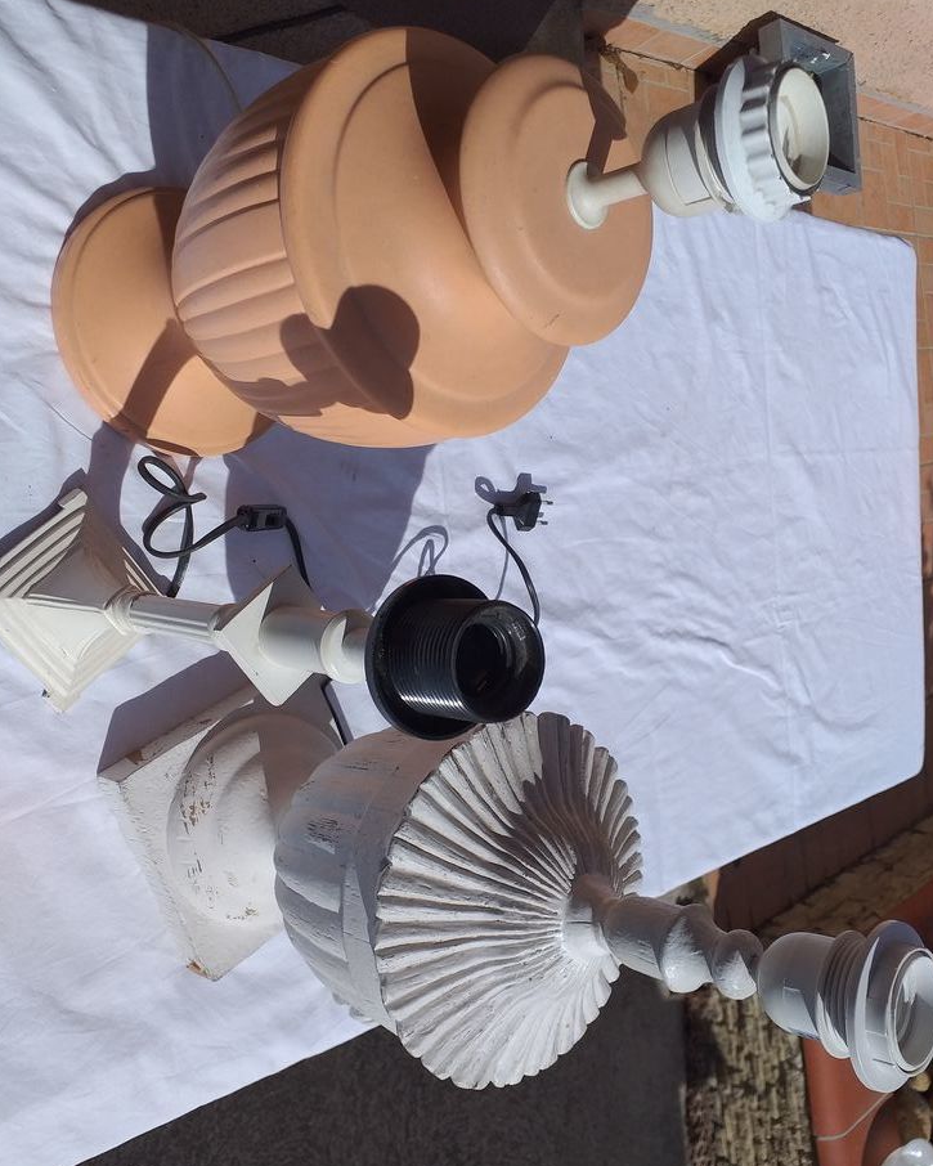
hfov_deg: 51.5
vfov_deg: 62.2
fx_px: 966
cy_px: 613
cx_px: 474
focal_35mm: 28
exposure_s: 1/4085
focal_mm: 3.6
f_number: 1.9
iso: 40
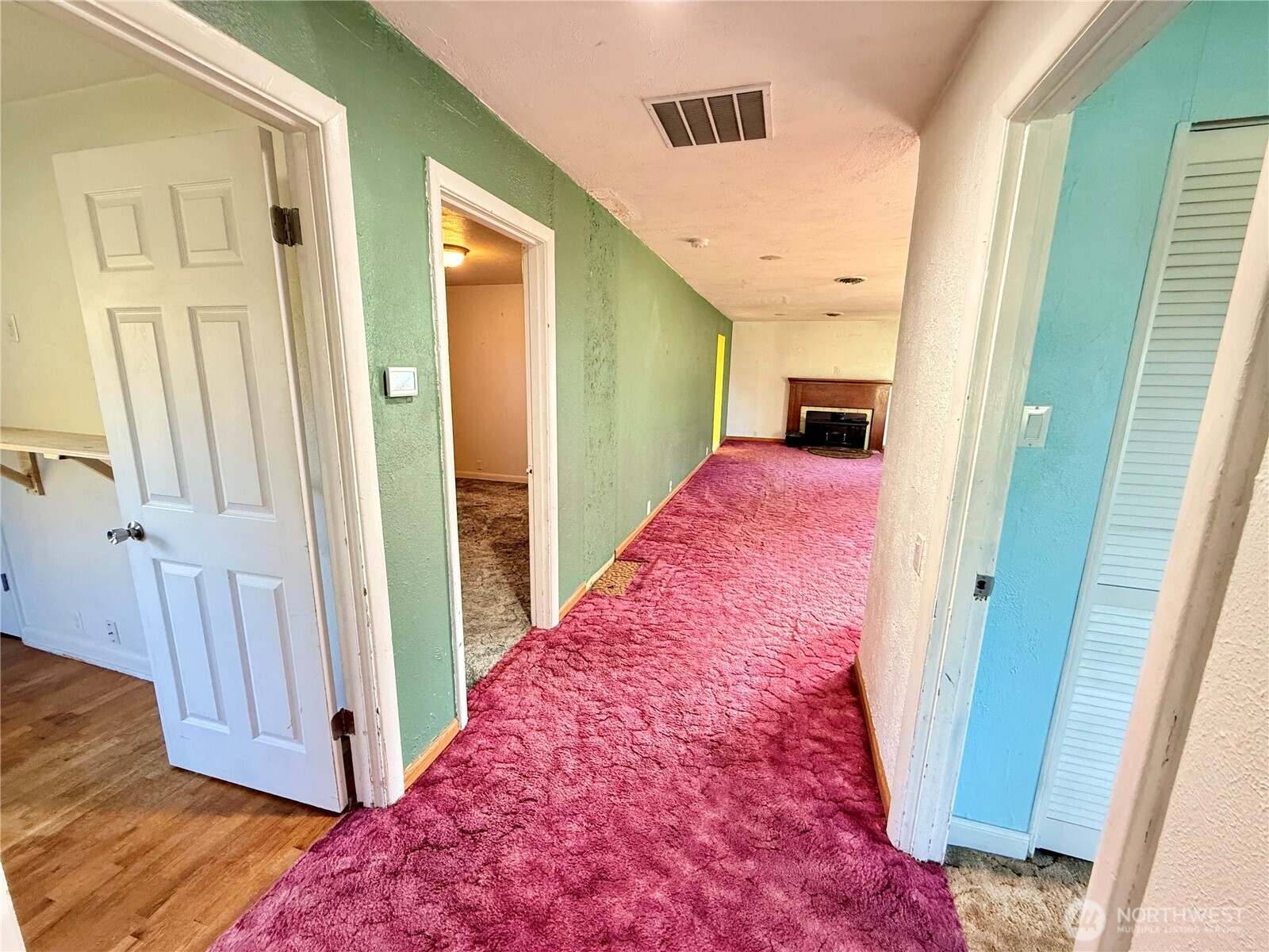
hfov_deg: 102.1
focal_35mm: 14
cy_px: 476
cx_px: 634
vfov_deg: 85.7
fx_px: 513
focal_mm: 2.22
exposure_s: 1/60
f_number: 2.2
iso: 500
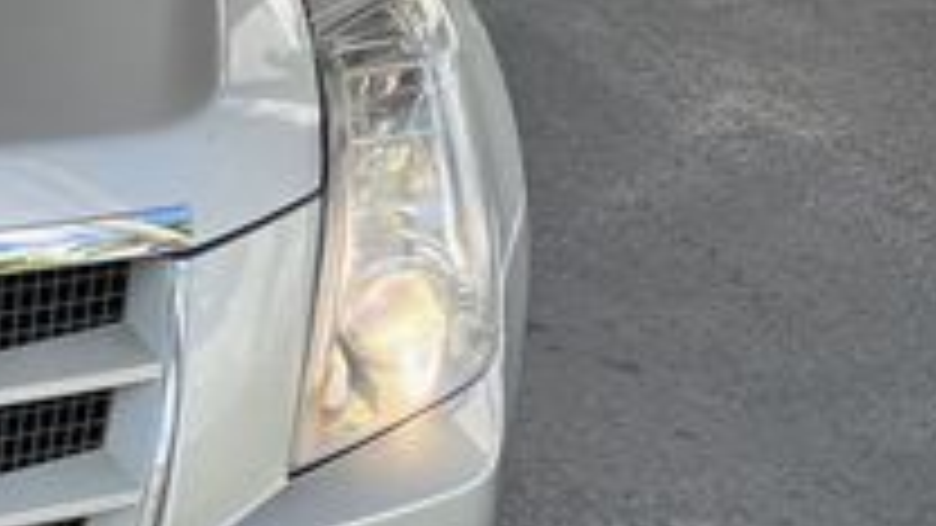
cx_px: -477
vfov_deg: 13.9
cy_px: 135
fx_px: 2159
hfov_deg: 20.7
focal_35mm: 87
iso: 50
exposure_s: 1/617
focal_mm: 5.7
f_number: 1.5
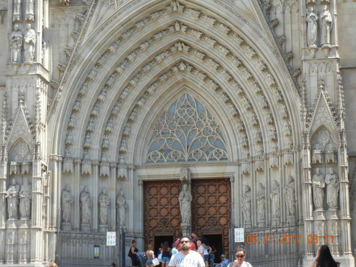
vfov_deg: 14.5
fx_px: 1049
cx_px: 178
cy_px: 134
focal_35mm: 102
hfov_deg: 19.3
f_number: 4.5
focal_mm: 18.3
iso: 160
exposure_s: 1/280
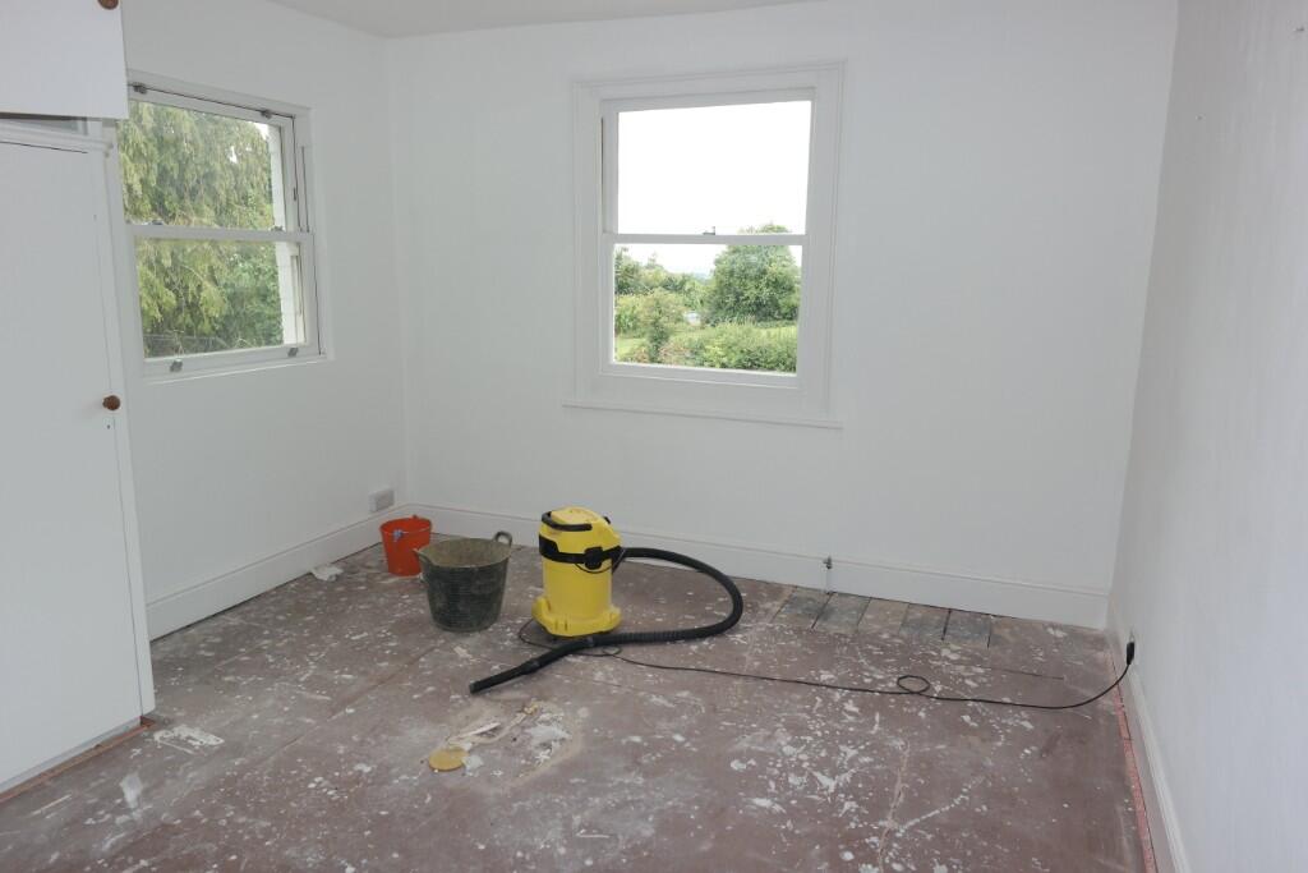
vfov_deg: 53.1
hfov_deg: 73.7
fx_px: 872
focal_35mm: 24
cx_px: 654
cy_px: 436
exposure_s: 1/100
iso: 100
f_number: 3.5
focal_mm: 16
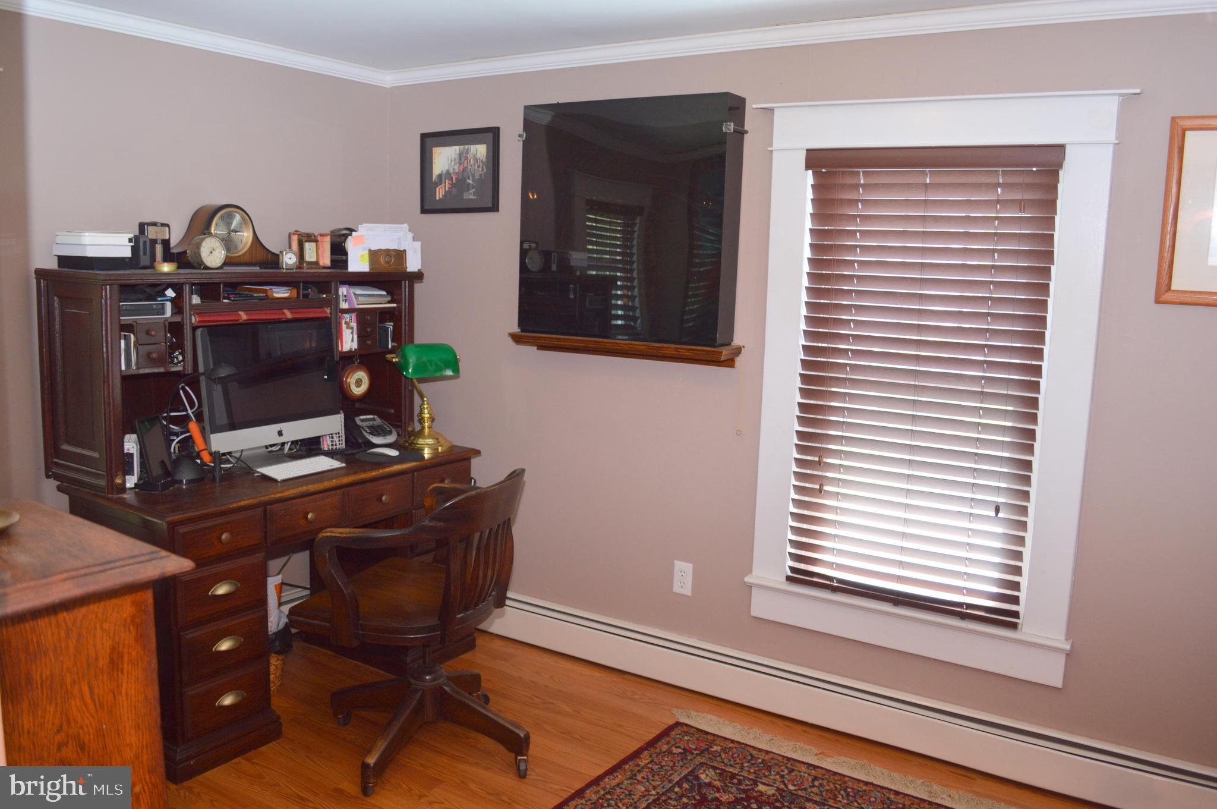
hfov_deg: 67.4
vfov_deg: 47.8
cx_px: 608
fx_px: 912
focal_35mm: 27
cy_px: 404
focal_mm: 18
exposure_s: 1/50
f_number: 3.5
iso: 400
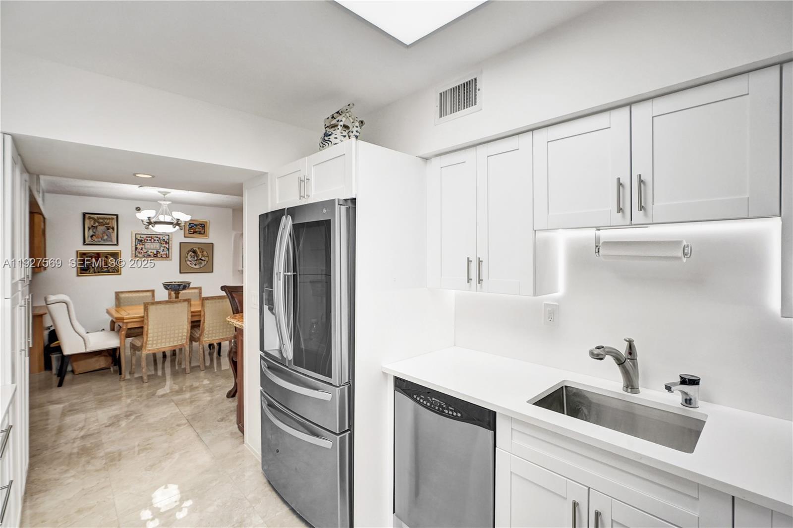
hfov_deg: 96.8
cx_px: 396
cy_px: 264
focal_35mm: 16
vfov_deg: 73.7
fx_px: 352
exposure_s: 1/100
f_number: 4
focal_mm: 16
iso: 1600
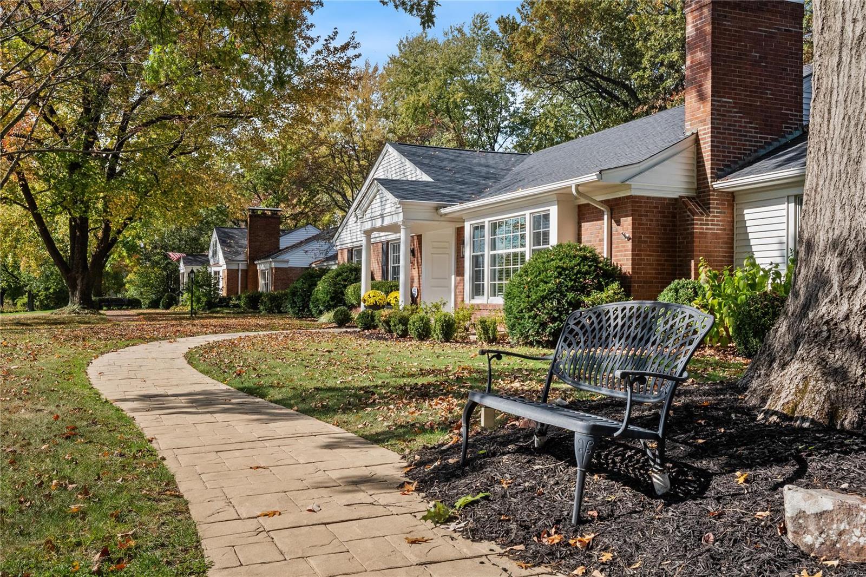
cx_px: 433
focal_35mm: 36
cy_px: 288
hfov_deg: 53.1
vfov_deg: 36.9
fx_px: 866
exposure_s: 1/400
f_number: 8
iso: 400
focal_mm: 18
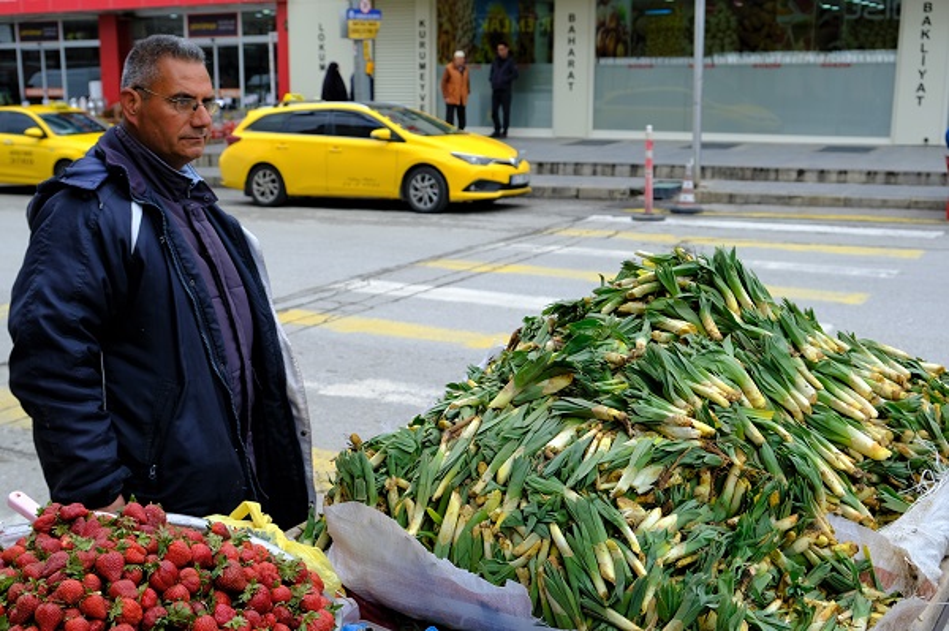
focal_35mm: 38
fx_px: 1001
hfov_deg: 50.7
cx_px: 474
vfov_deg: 35.0
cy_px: 316
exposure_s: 1/180
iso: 160
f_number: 4.5
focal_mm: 25.4
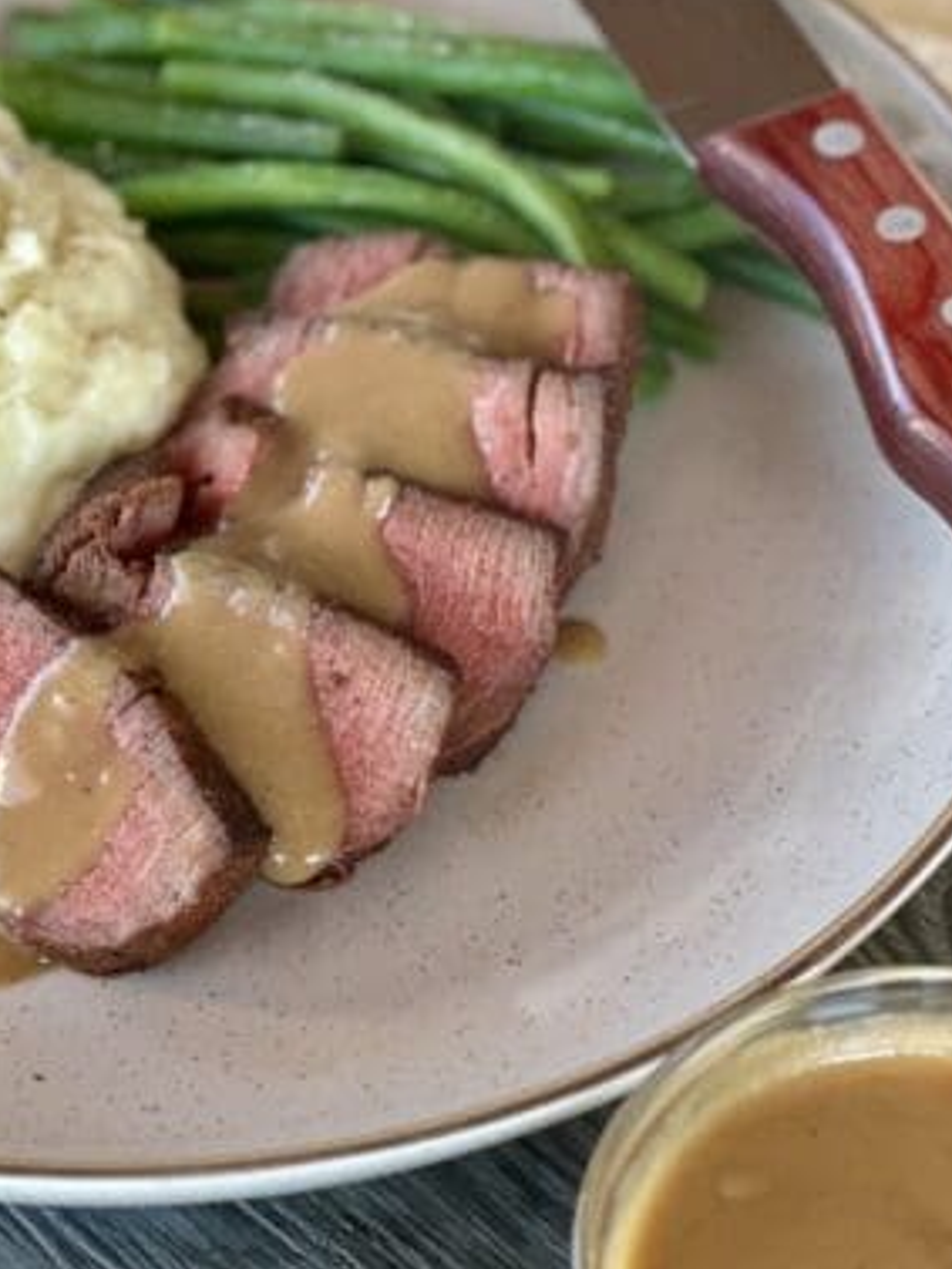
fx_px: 3592
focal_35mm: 98
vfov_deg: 20.0
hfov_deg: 15.1
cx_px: 481
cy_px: 572
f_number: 2.8
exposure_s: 1/121
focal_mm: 9
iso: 64
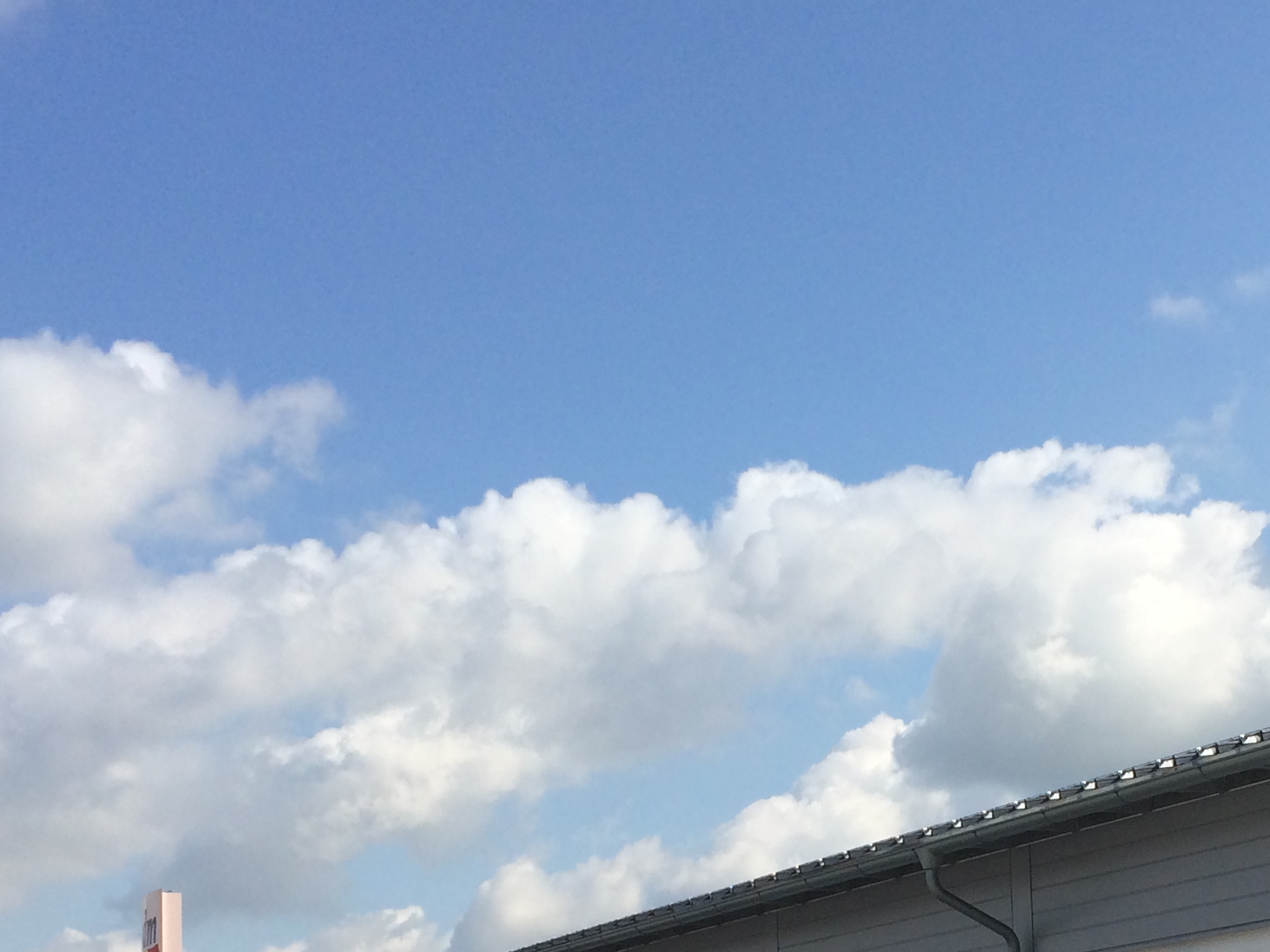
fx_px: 2458
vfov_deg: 21.4
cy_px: 883
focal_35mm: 67
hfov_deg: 28.6
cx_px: 928
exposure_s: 1/3425
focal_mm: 4.12
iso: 40
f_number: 2.2
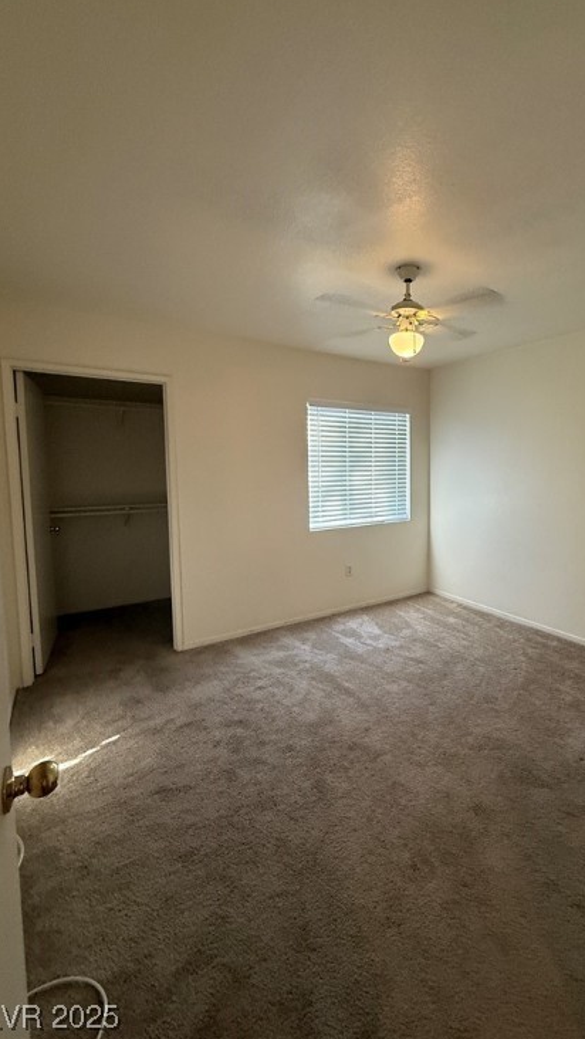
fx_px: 441
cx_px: 385
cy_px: 504
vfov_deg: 99.3
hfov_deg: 65.5
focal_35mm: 16
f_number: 2.2
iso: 250
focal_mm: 2.22
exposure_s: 1/60
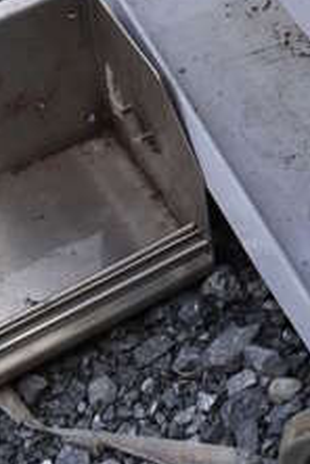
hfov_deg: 11.8
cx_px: 465
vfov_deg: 16.9
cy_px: -212
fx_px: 1434
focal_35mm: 111
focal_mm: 18
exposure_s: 1/200
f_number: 6.3
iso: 200
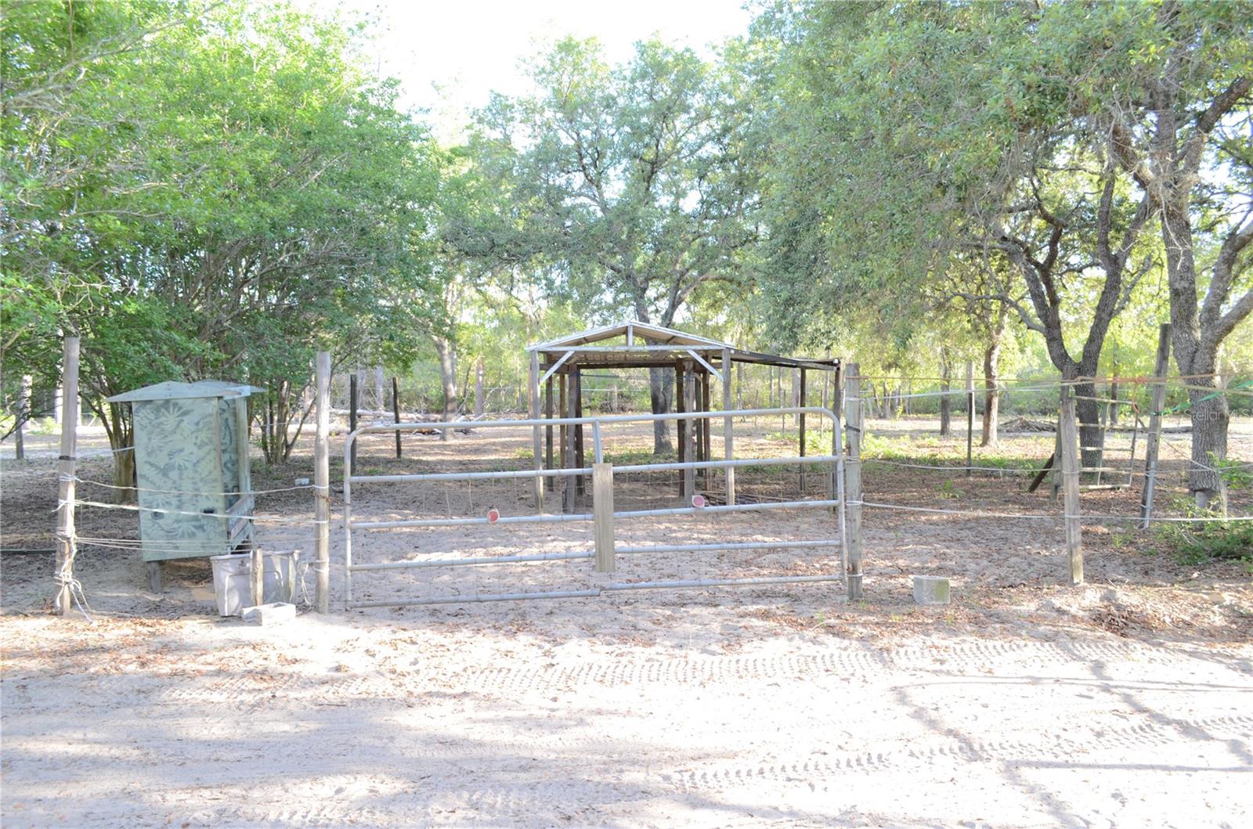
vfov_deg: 47.7
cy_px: 414
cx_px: 626
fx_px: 938
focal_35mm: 27
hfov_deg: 67.5
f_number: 5
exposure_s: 1/100
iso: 400
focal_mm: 18
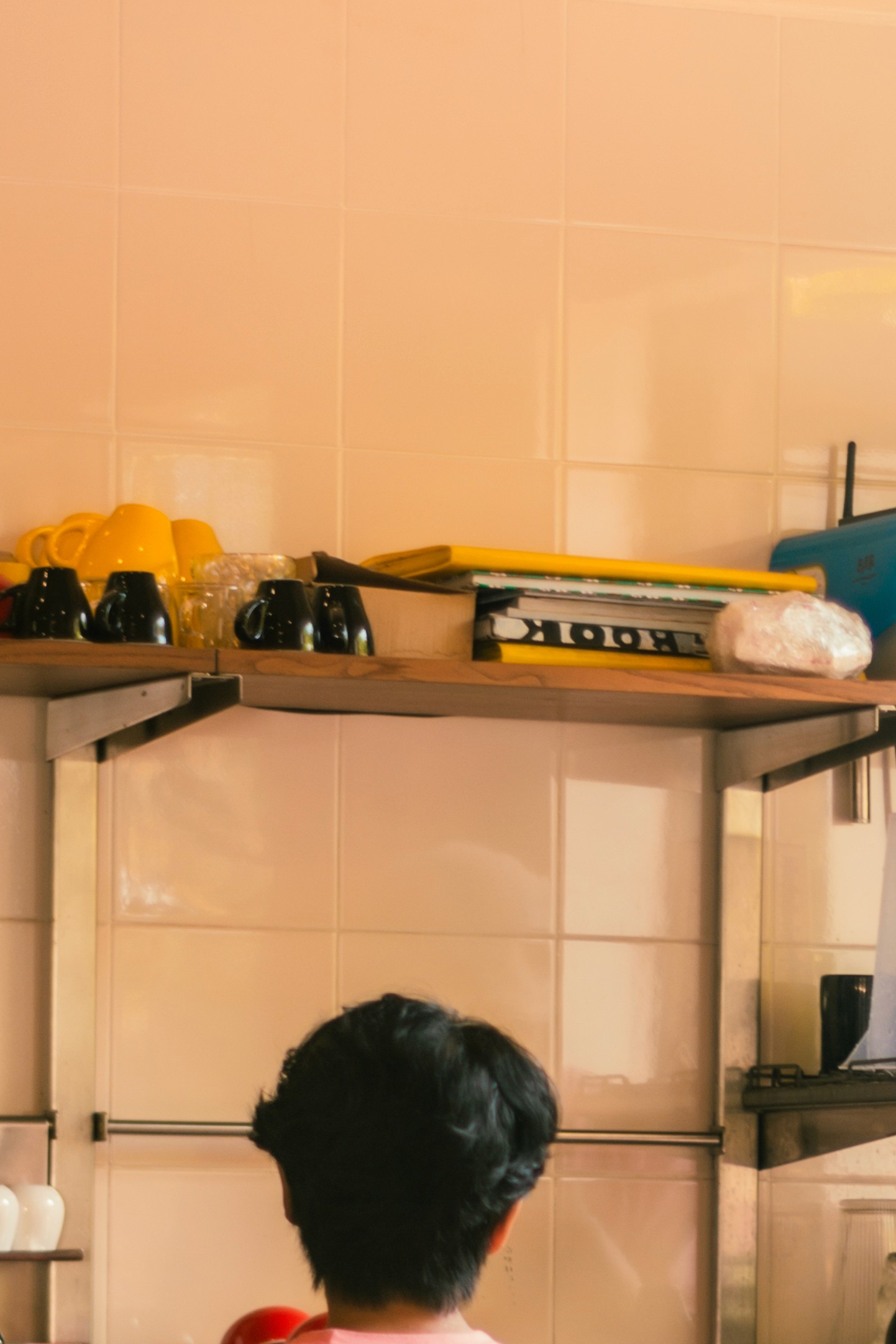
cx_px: 969
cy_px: 1274
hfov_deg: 6.6
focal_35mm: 208
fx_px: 7765
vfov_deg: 9.8
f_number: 1.8
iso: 200
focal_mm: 50
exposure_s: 1/100
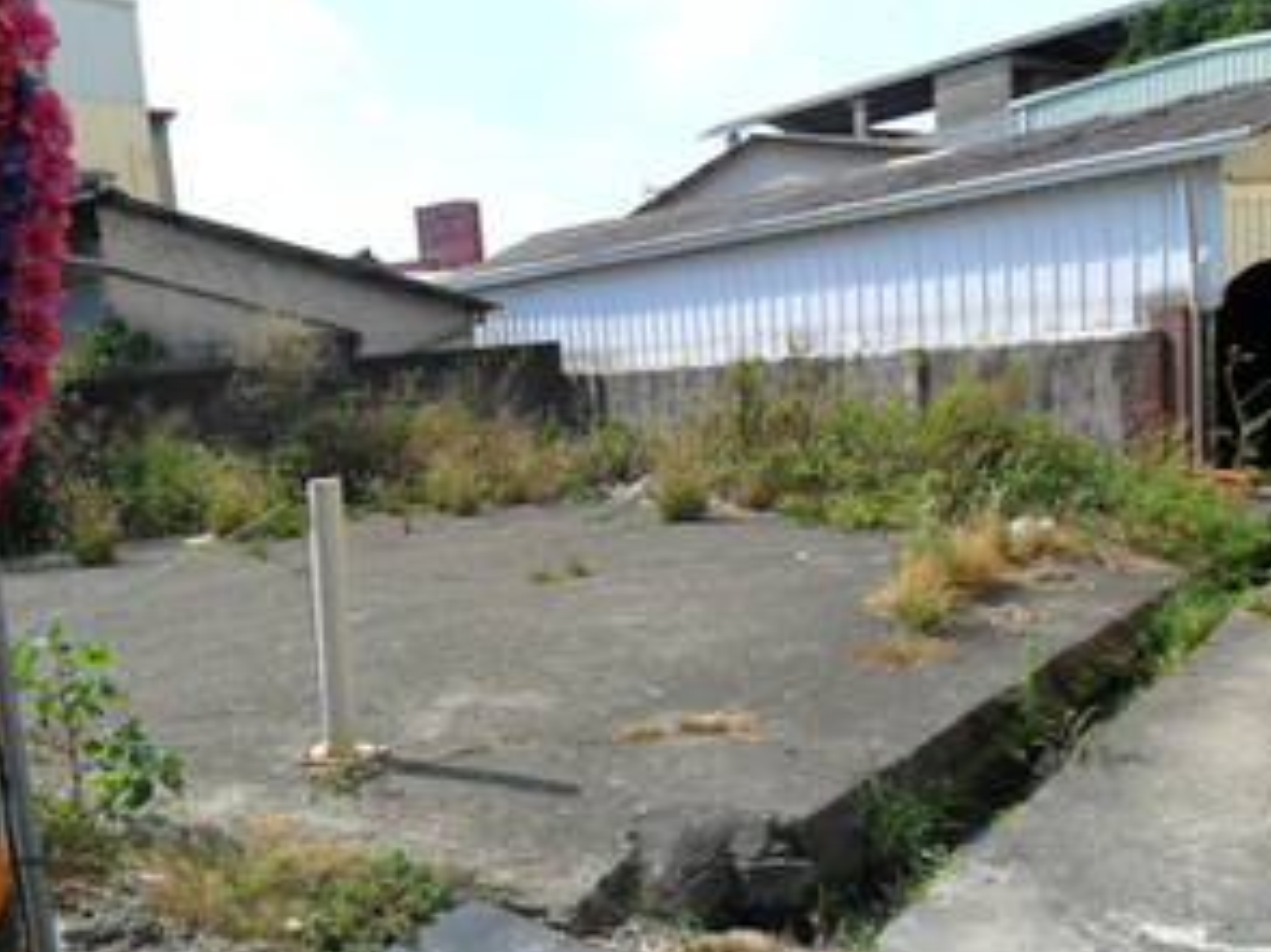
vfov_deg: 42.7
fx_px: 1211
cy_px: 569
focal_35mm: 33
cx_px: 560
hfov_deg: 55.2
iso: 100
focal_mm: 4.9
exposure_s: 1/1000
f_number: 3.5
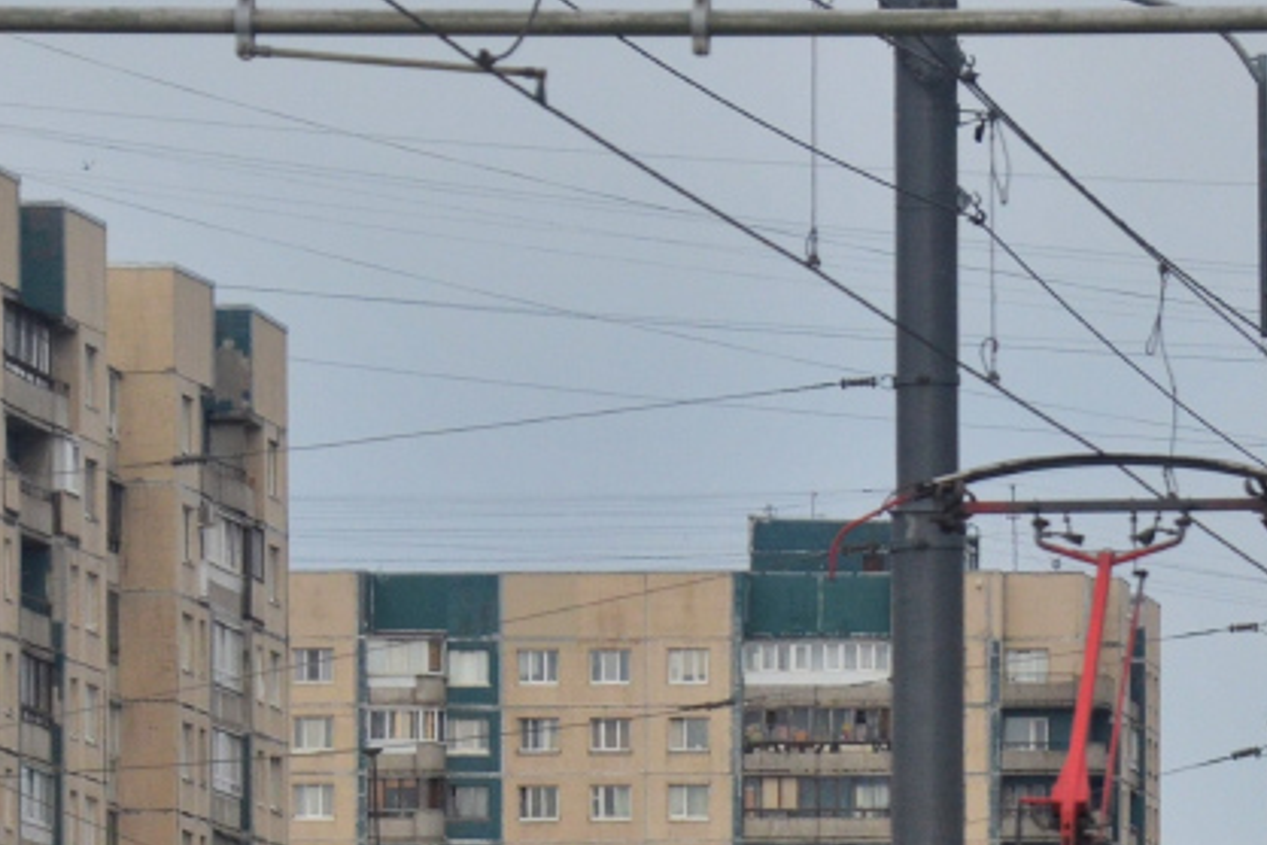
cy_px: 1157
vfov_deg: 2.8
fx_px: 17228
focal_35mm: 490
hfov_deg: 4.2
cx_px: 991
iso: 640
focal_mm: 105
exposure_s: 1/1250
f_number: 5.6
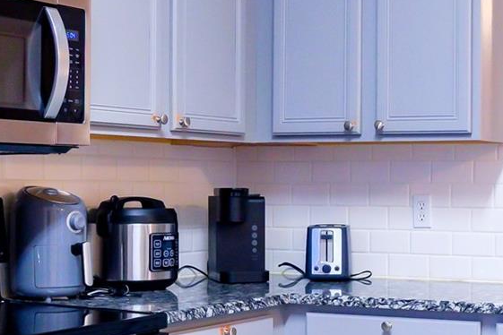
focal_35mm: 77
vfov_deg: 17.7
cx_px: 524
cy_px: 201
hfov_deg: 24.9
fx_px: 1076
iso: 1250
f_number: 2.5
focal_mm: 18
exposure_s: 1/80
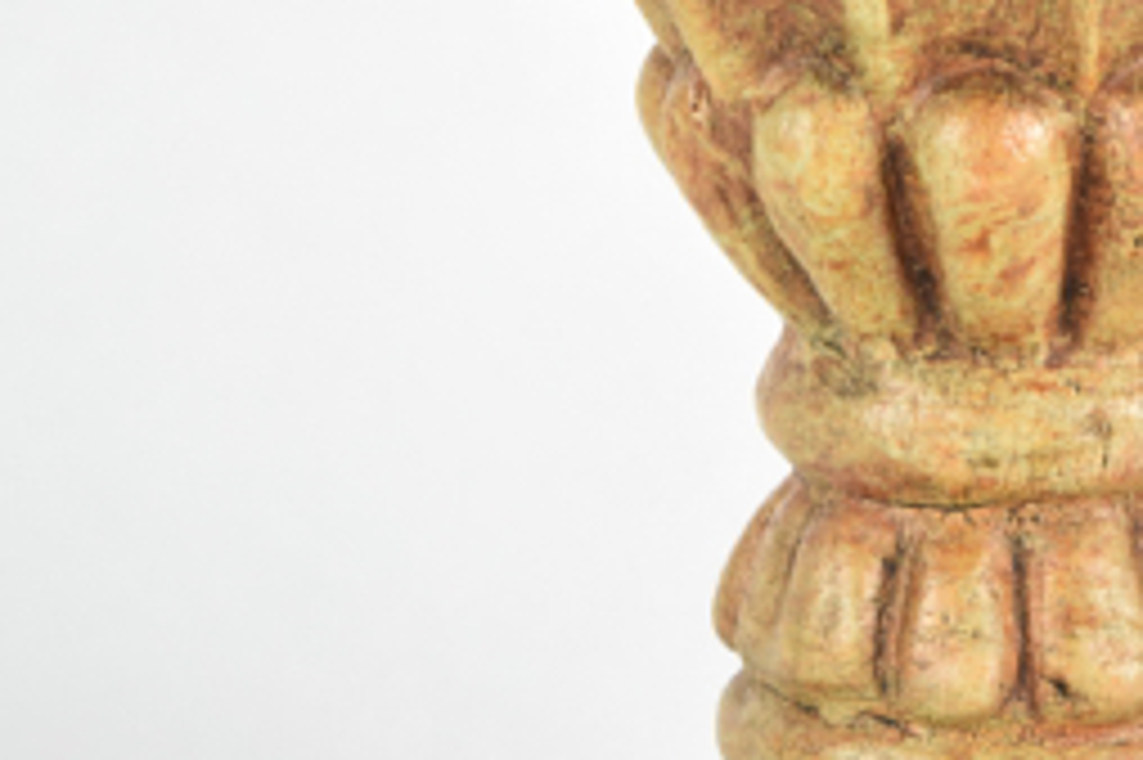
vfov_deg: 6.6
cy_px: 492
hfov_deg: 9.8
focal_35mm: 208
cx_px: 1030
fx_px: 6608
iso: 800
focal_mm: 55
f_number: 8
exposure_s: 1/125
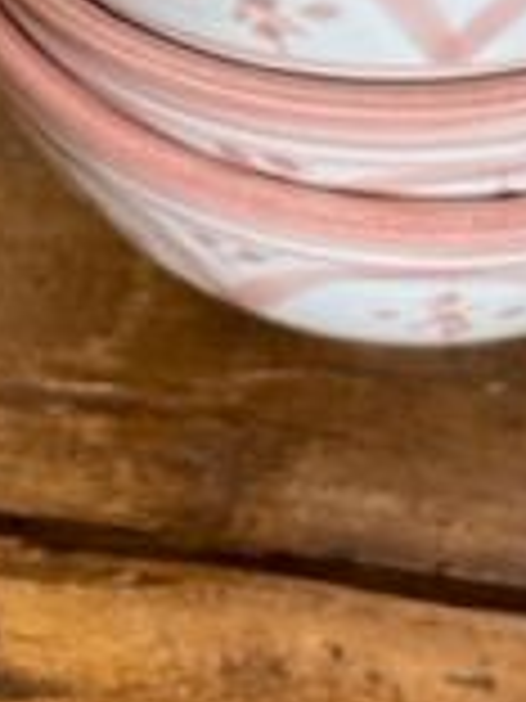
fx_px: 2168
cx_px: 400
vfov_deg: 17.0
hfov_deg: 13.8
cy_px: -270
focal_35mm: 107
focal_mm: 4.2
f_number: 1.6
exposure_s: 1/121
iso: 64
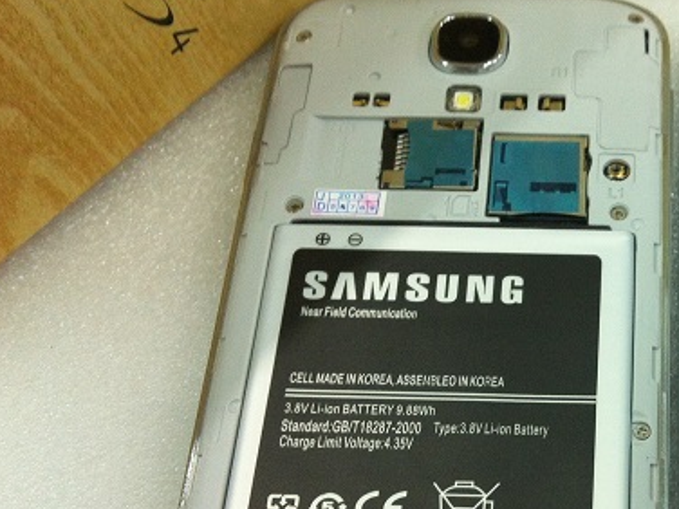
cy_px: 388
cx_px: 610
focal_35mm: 65
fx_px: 1275
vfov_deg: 22.4
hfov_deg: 28.7
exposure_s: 1/17
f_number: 2.8
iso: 100
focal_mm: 3.85
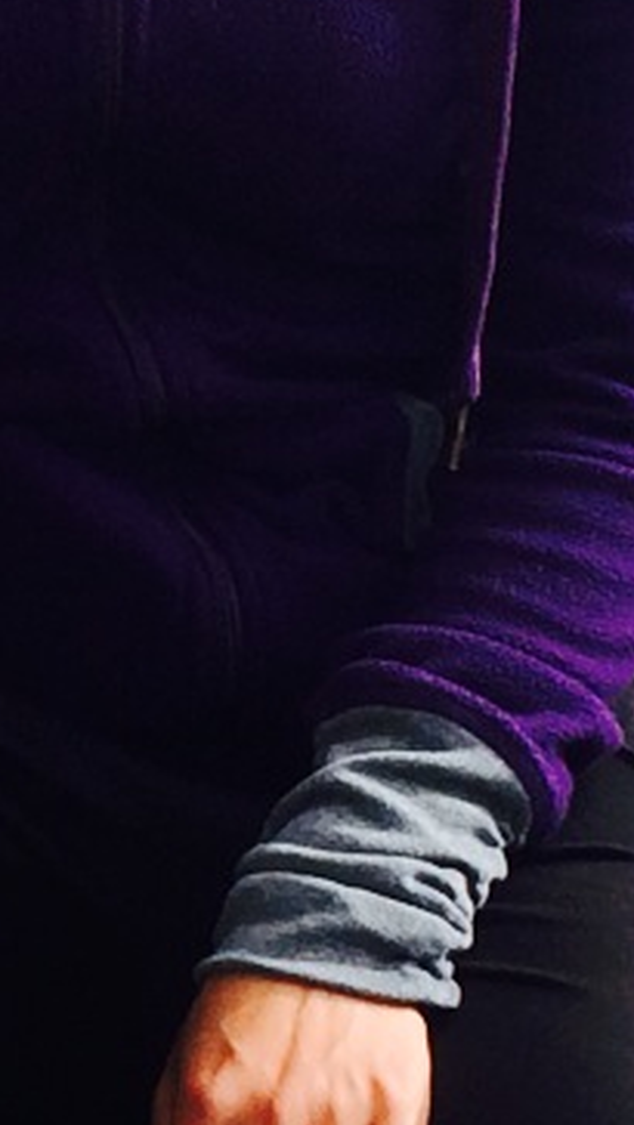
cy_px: 695
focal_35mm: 184
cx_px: -872
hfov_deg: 6.3
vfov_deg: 11.7
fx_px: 5494
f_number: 2.2
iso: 32
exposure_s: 1/1140
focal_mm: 4.12
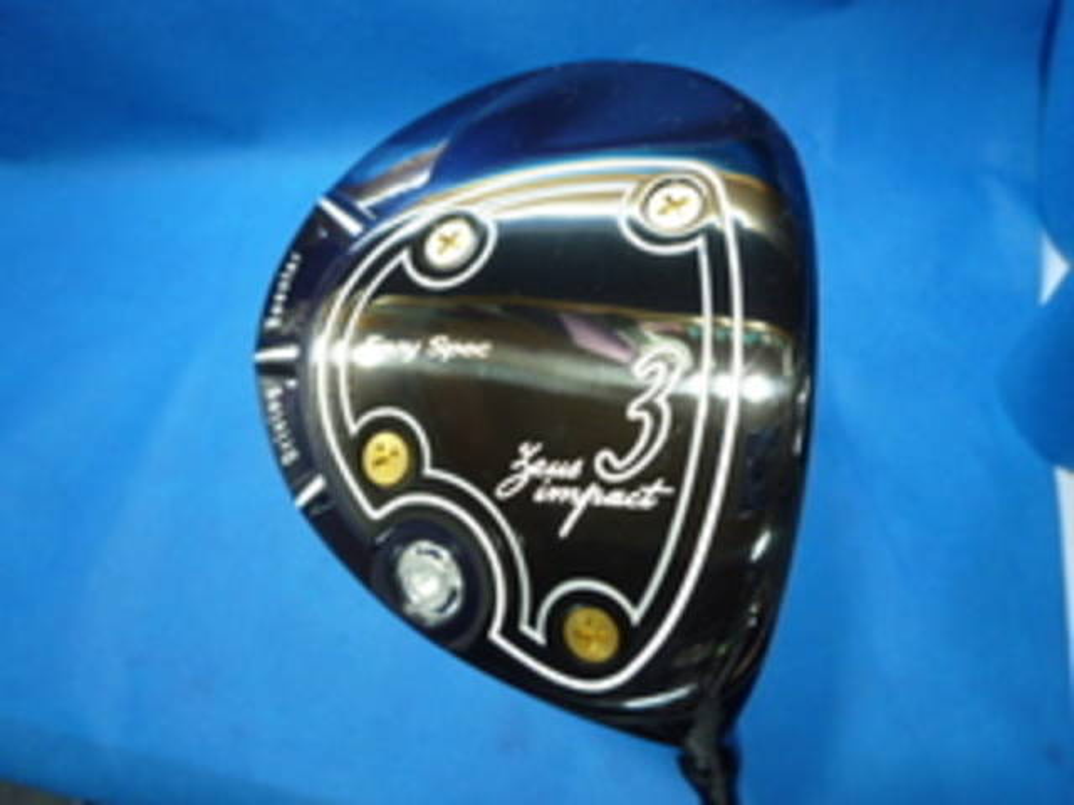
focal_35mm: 25
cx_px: 537
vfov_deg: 54.9
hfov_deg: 69.4
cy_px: 402
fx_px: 776
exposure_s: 1/30
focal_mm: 4.5
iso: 250
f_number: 2.8
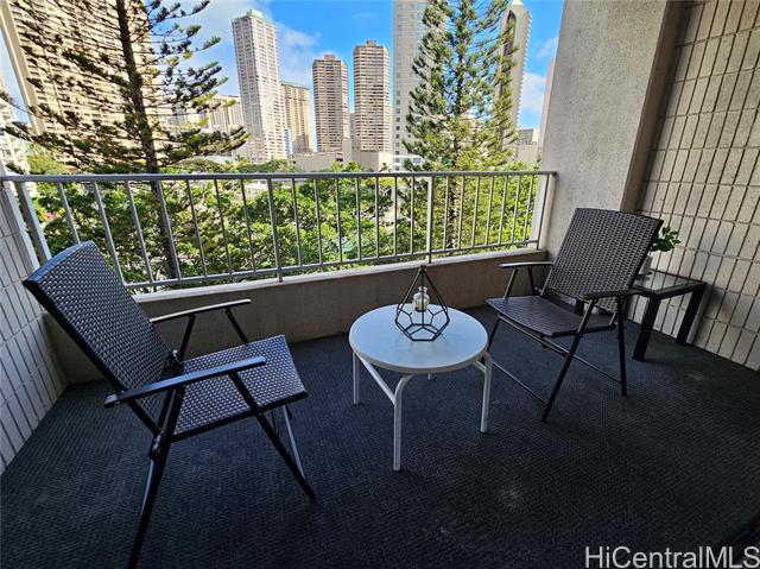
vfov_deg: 89.8
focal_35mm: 13
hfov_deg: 106.2
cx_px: 380
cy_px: 284
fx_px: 285
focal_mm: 2.2
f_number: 2.2
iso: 50
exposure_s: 1/345
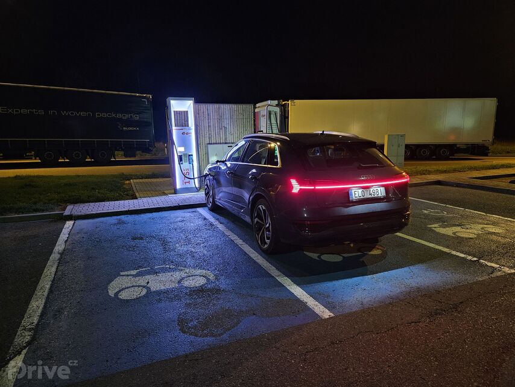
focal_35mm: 23
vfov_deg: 58.9
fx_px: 342
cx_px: 258
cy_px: 194
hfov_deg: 73.9
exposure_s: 1/25
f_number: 1.8
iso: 1000
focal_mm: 5.4
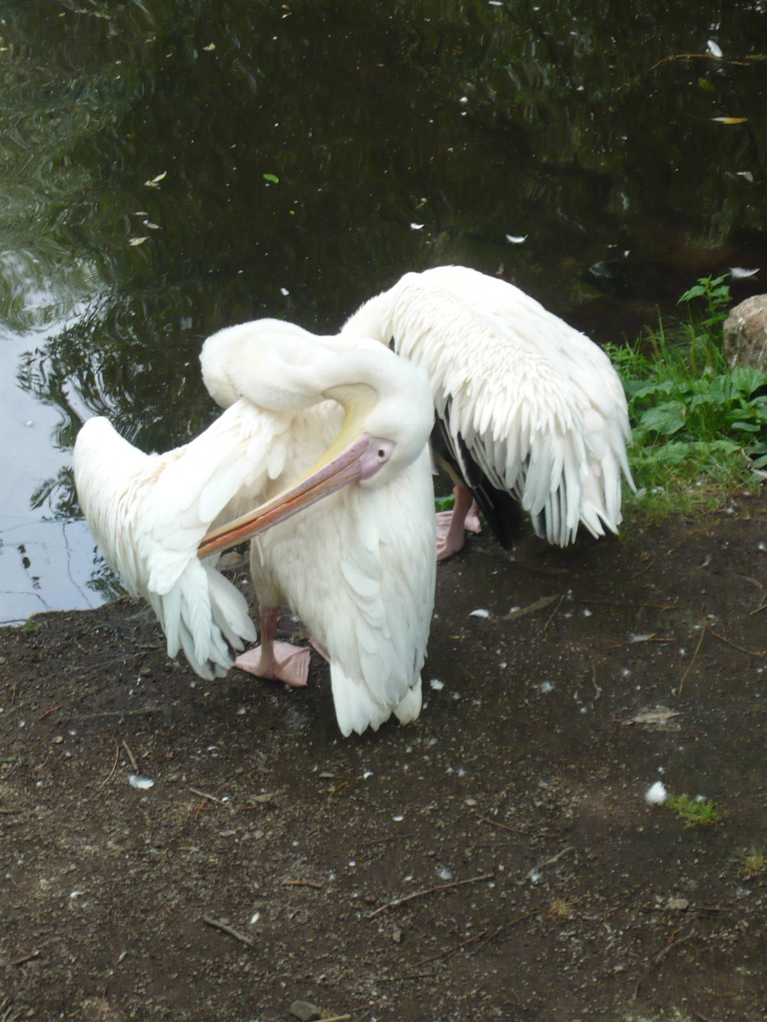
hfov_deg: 14.8
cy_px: 511
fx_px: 2954
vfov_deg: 19.6
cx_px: 384
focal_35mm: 100
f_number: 5.1
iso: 200
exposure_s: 1/125
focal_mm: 16.5
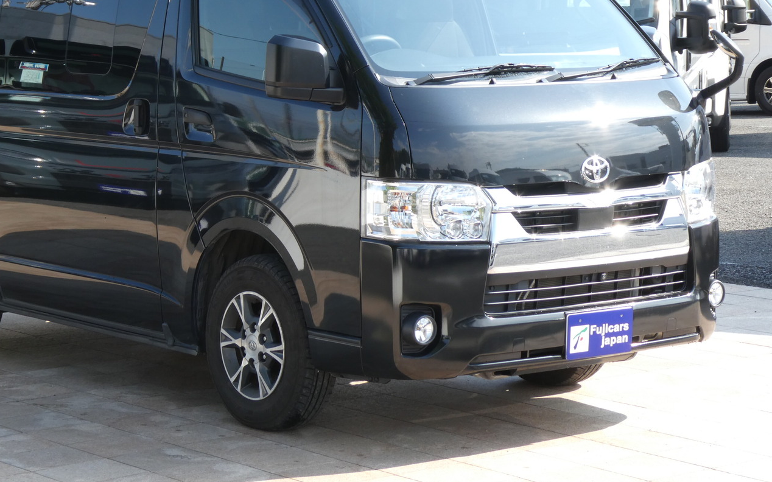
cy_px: 159
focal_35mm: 99
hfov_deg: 21.0
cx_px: 288
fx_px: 2083
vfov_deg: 13.2
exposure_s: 1/160
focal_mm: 13.2
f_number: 4.6
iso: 80
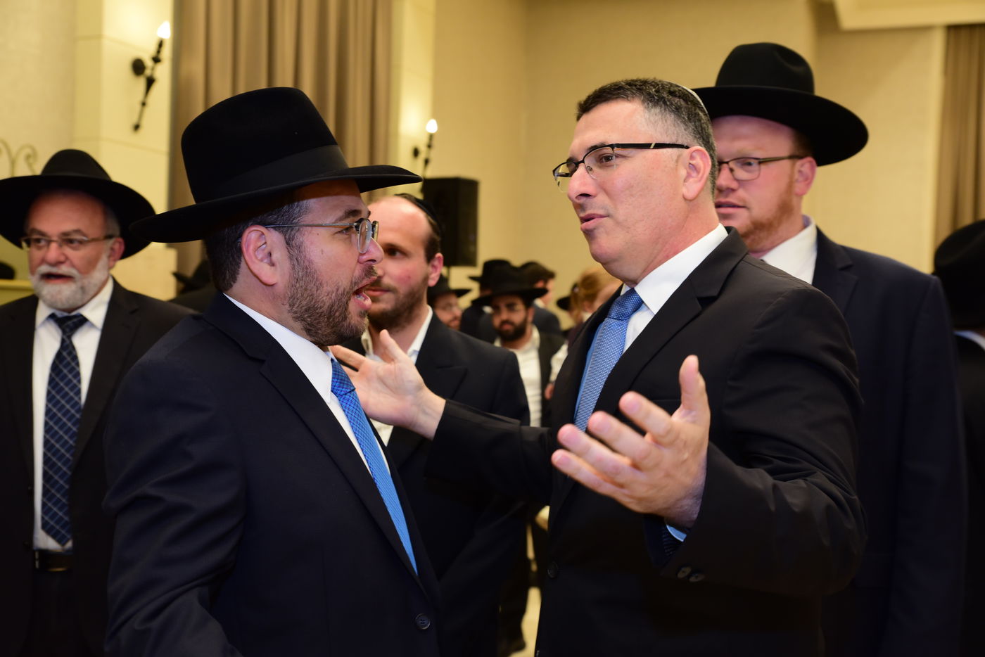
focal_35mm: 44
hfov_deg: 44.5
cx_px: 492
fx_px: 1204
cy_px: 328
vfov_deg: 30.5
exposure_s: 1/125
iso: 1600
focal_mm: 44
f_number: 5
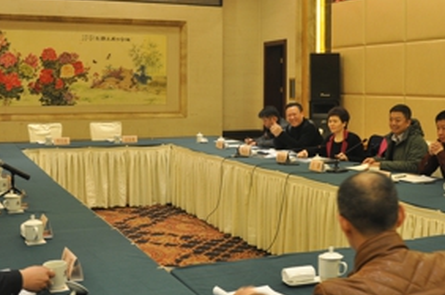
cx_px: 270
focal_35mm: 56
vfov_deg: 24.1
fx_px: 690
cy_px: 114
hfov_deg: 35.6
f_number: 4.5
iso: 400
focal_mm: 21
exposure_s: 1/20
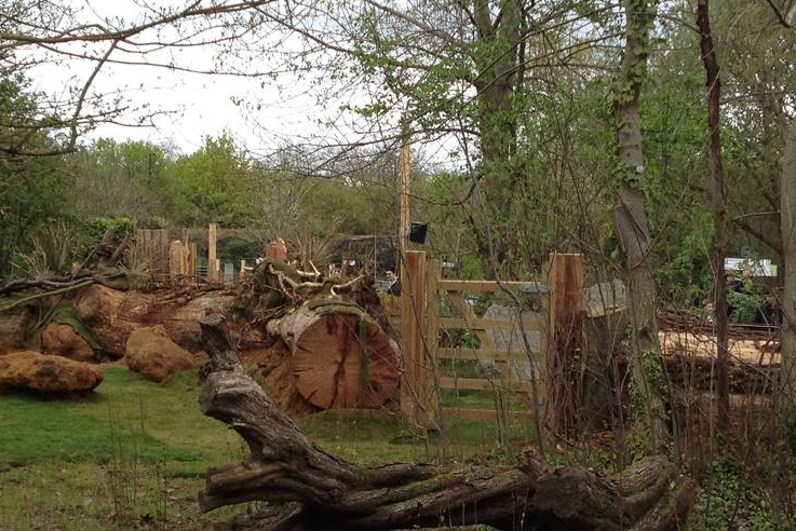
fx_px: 1747
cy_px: 299
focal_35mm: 79
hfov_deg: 25.7
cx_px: 365
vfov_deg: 17.3
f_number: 2.4
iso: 50
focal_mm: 4.28
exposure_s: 1/361
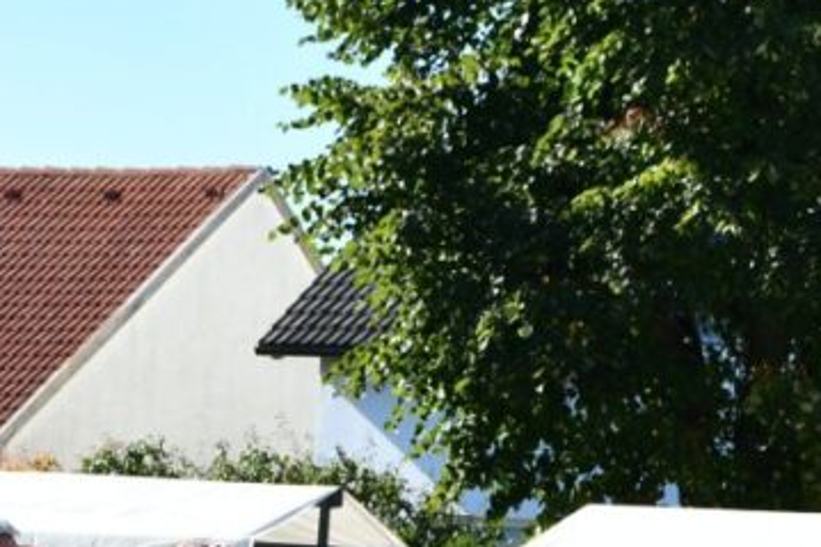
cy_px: 932
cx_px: 288
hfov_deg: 10.3
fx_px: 4559
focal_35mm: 200
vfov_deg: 6.7
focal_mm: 38
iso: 140
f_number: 8
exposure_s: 1/250
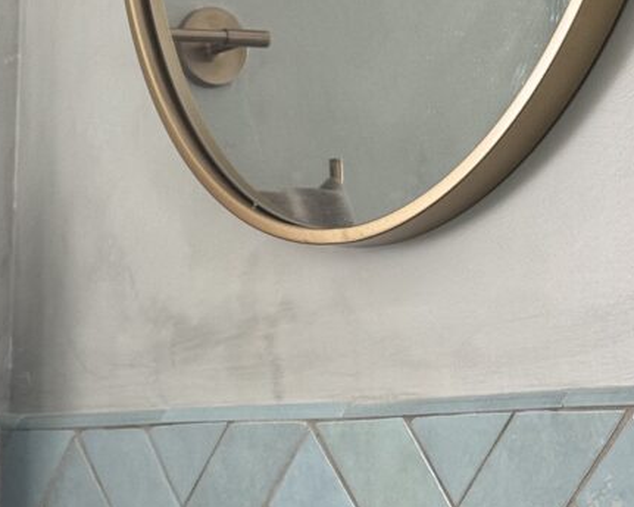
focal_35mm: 139
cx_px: 168
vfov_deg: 11.0
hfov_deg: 13.8
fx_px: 2609
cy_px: 513
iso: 100
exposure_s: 1/60
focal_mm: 6.76
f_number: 1.78
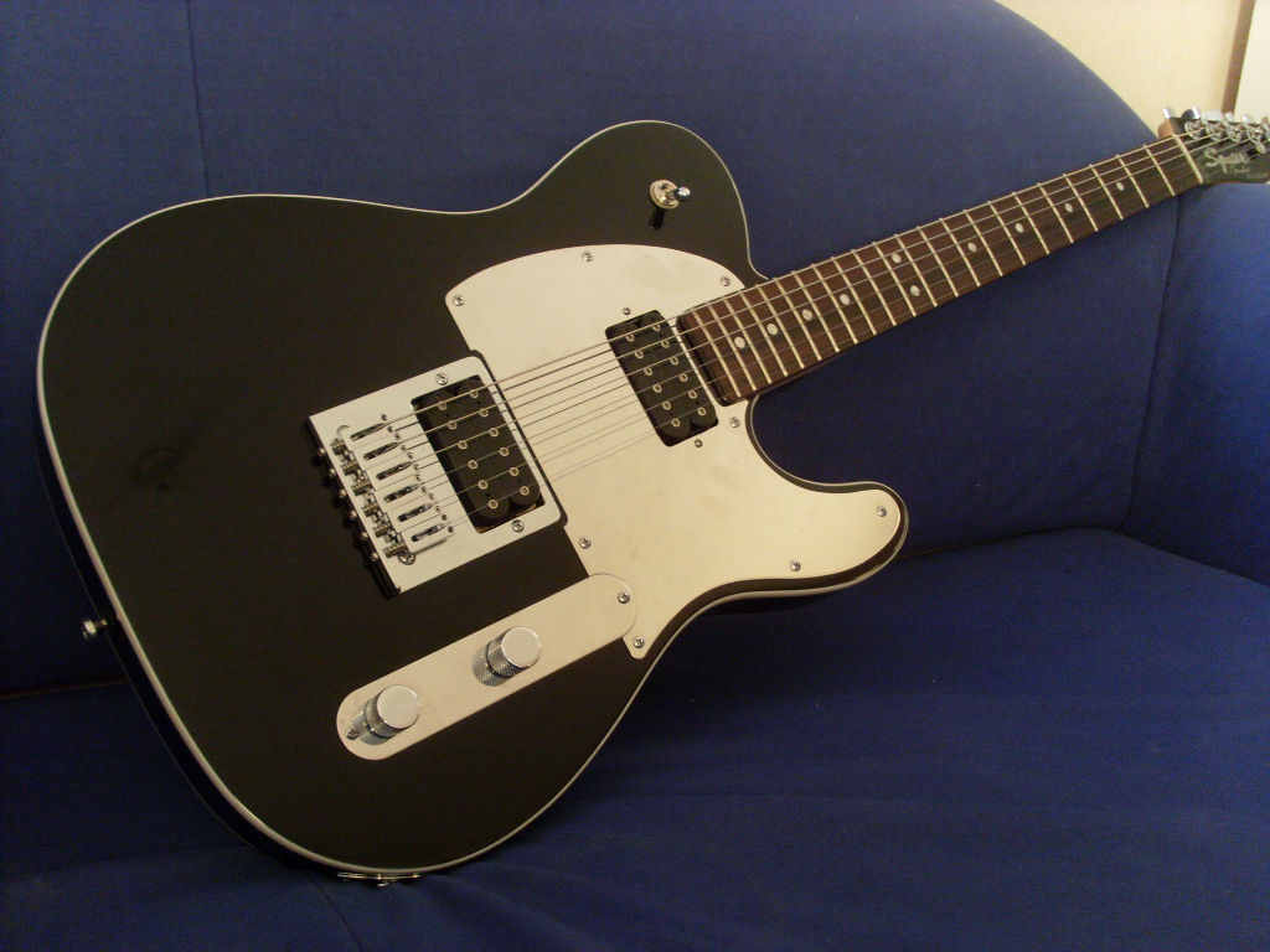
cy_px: 476
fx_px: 1394
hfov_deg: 49.0
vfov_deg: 37.7
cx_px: 635
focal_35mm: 38
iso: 200
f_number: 3
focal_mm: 6.3
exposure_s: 1/20
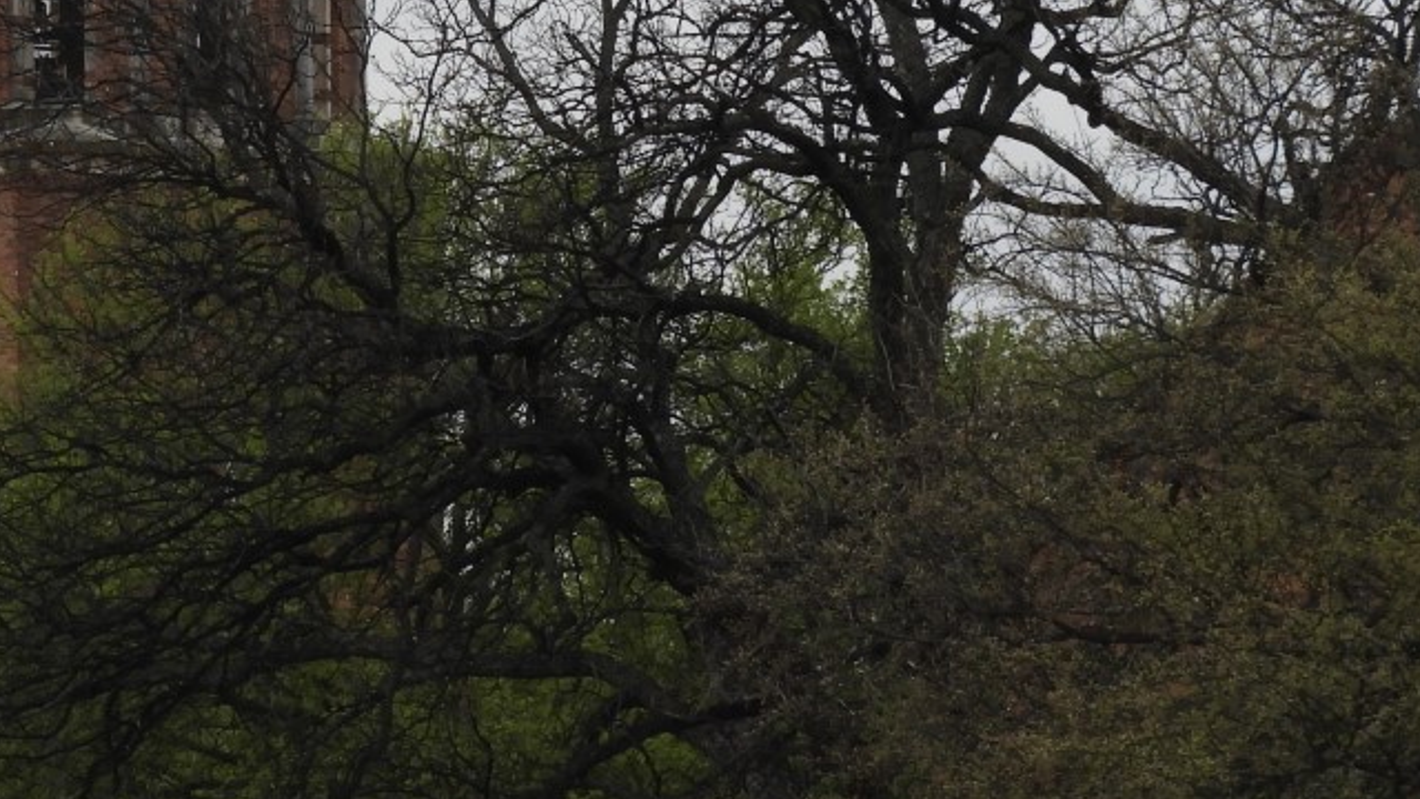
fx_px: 15701
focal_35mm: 417
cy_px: -4
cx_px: 555
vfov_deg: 2.9
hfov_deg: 5.2
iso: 100
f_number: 5.2
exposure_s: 1/400
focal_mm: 30.5
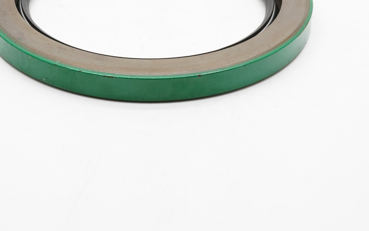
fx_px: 845
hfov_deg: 24.6
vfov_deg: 15.5
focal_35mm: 84
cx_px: 154
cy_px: 78
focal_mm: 32
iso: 800
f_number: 11
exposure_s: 1/60
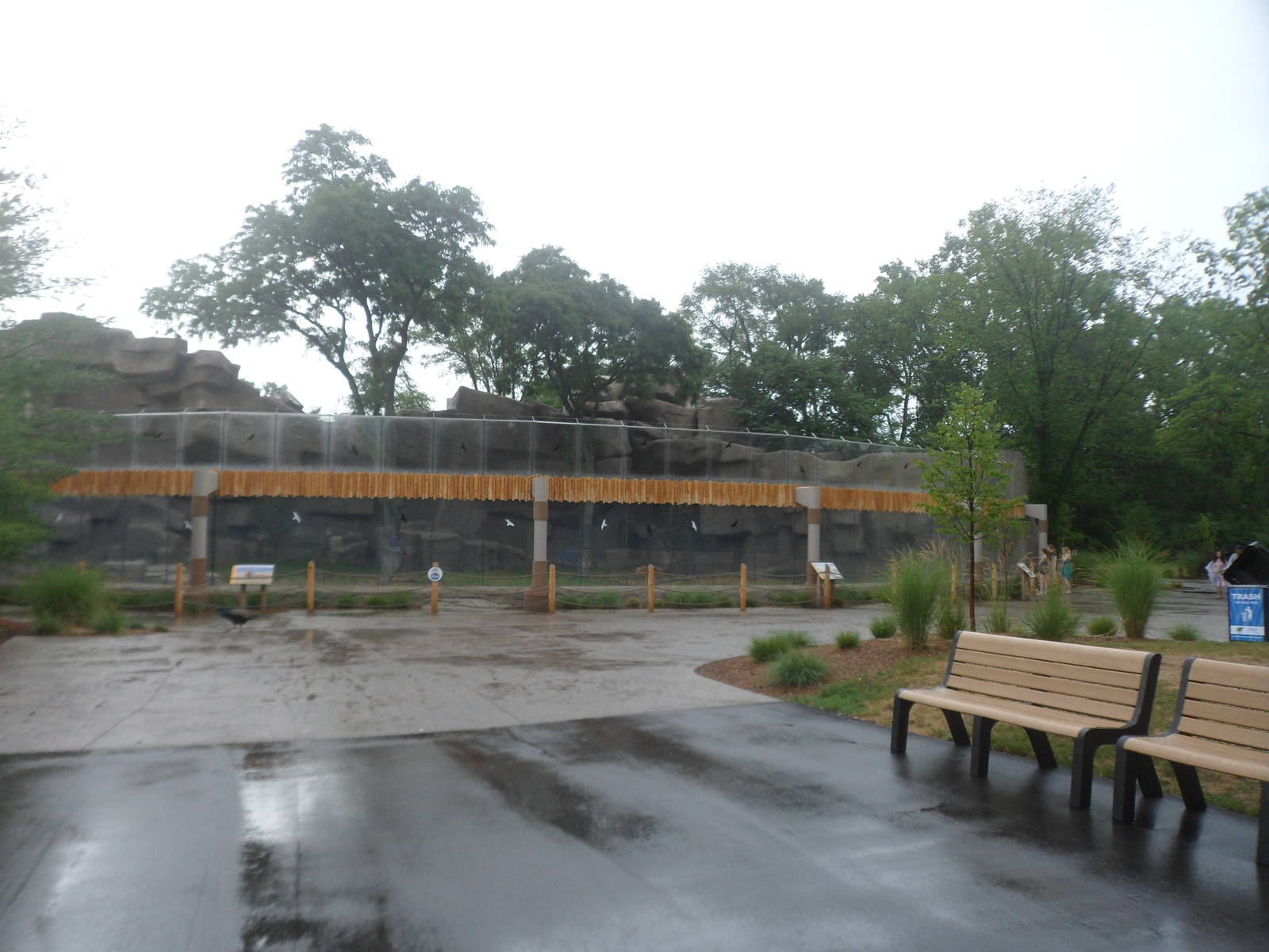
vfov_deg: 51.4
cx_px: 634
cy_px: 476
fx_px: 990
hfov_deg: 65.3
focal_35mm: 27
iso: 80
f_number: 3.3
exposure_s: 1/250
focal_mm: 4.9
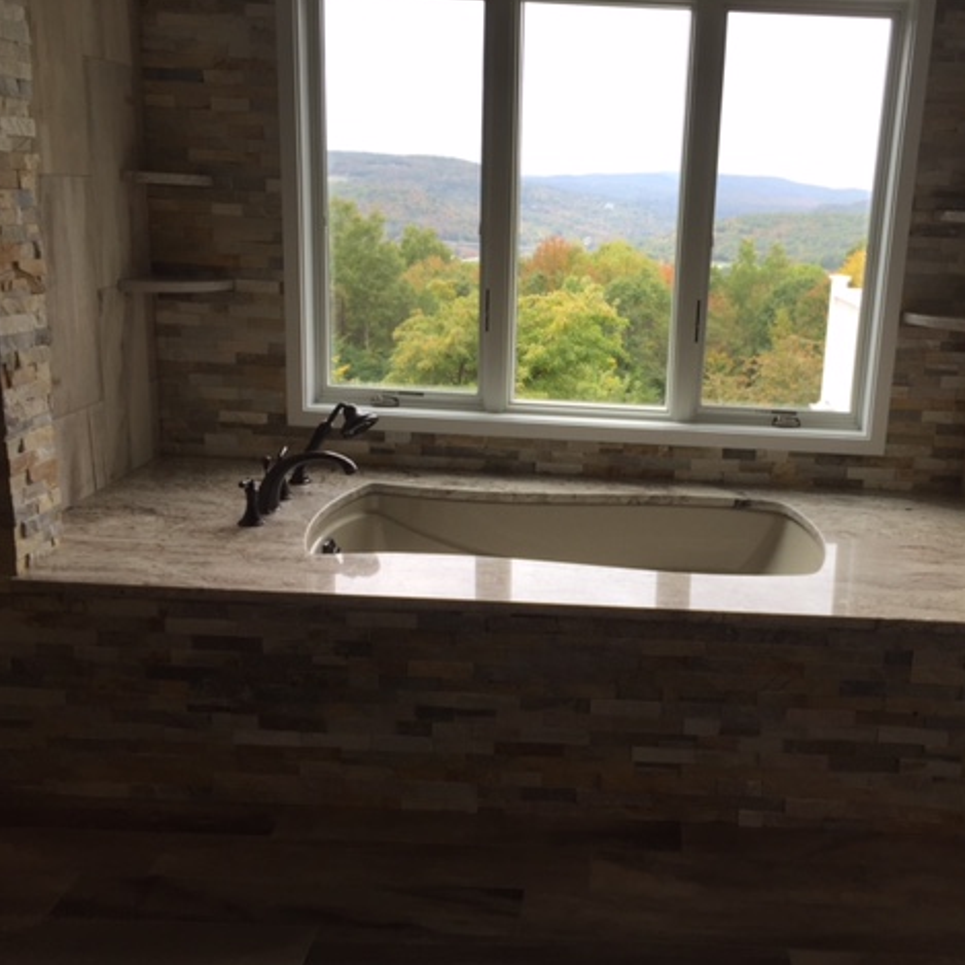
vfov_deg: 47.2
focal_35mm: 35
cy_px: 481
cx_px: 626
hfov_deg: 46.6
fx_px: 1104
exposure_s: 1/168
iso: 32
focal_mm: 4.15
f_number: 2.2
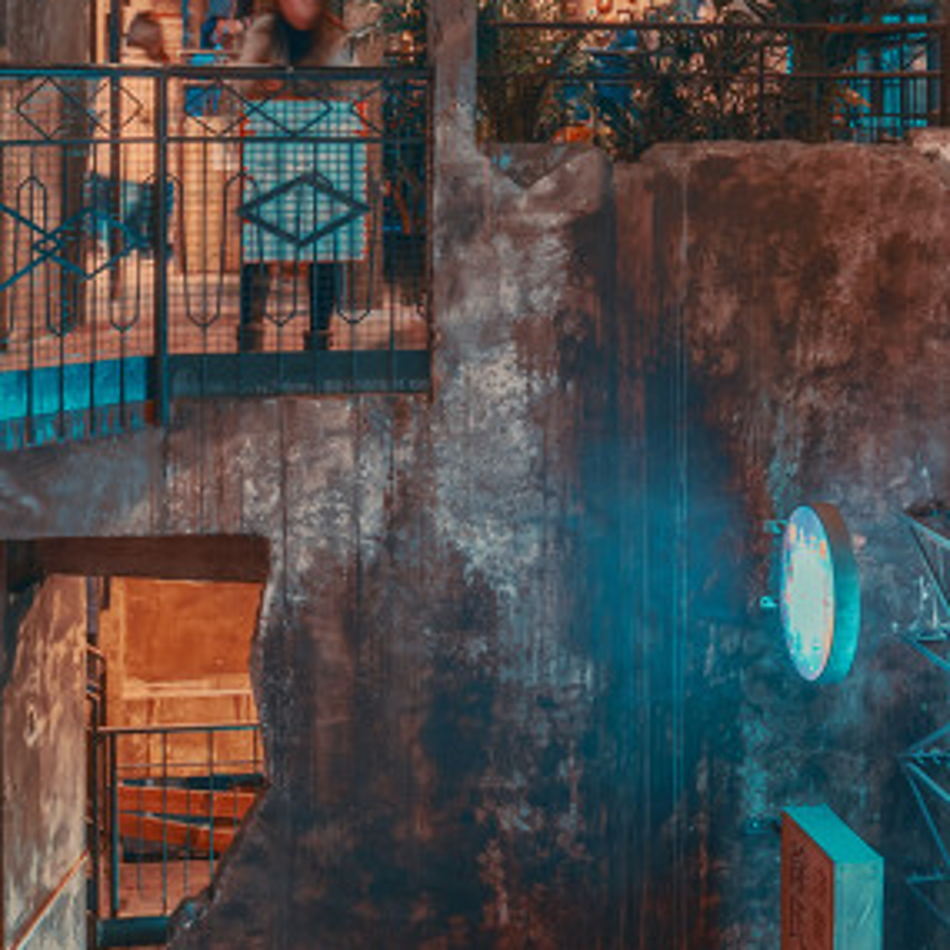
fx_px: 1894
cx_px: 400
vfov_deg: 26.9
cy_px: 38
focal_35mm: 61
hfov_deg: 28.1
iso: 100
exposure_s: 1.6
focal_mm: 16
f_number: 8
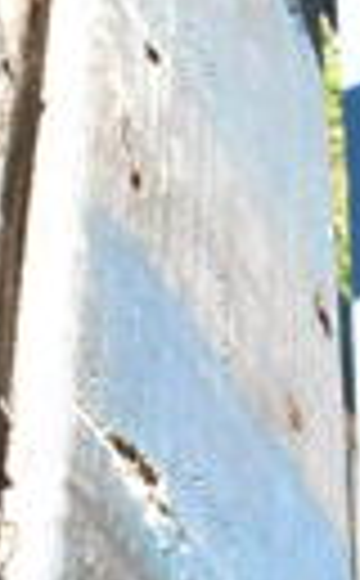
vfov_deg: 9.6
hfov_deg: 5.5
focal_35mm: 217
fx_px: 3426
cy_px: -88
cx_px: 1228
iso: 6400
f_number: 16
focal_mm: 20
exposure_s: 1/1000
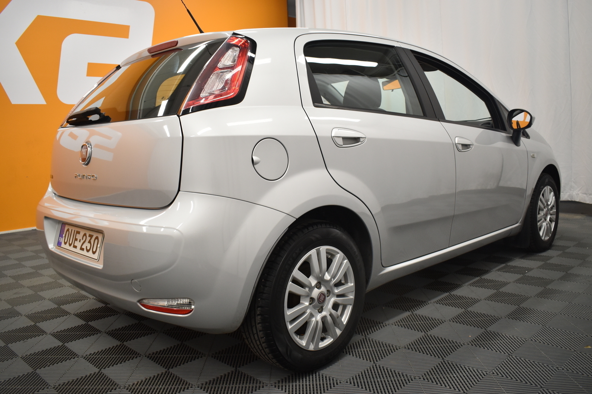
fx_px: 493
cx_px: 296
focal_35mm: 30
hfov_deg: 61.9
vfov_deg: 43.6
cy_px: 197
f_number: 3.8
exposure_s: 1/30
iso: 720
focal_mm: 20
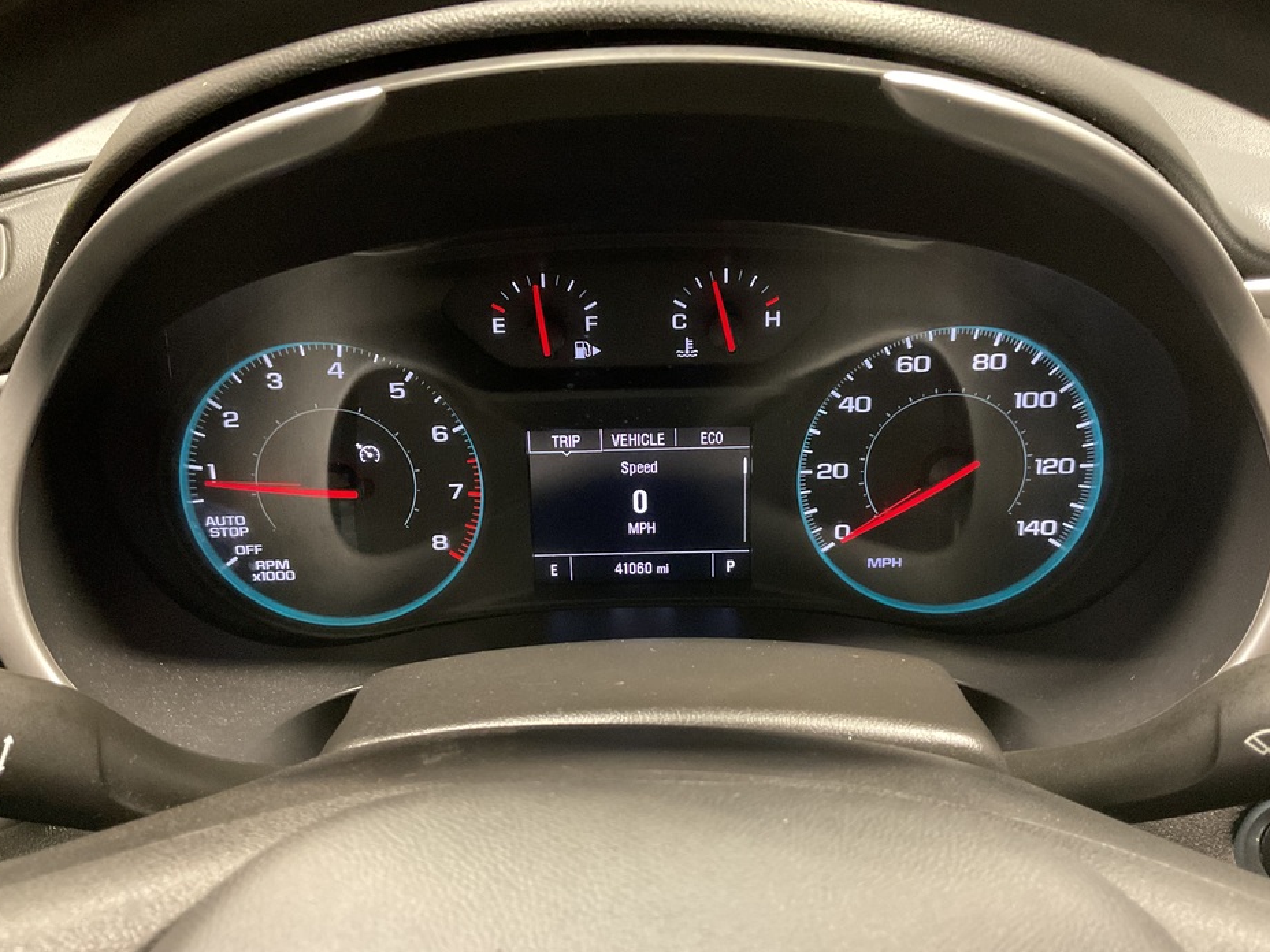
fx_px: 1101
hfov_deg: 60.0
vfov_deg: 46.8
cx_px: 638
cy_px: 481
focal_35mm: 30
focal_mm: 3
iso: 500
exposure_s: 1/30
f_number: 1.8
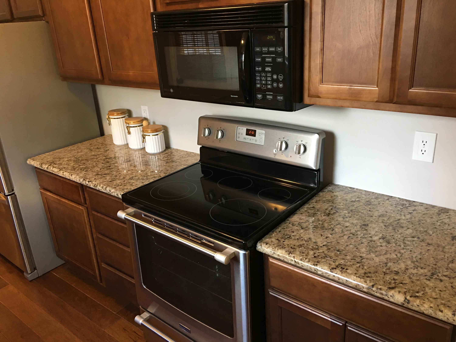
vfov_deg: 48.2
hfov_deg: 61.7
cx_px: 228
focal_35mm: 29
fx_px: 382
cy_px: 171
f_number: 2.2
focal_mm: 4.15
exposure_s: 1/15
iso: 64
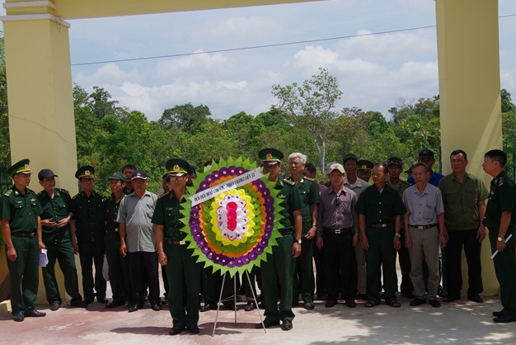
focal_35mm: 48
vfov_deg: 28.4
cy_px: 172
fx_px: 681
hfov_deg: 41.5
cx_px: 255
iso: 200
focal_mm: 31
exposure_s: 1/400
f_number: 10
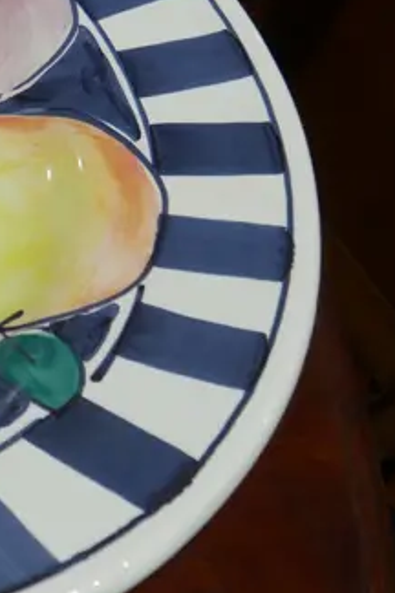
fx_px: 1514
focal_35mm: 92
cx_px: -338
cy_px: 200
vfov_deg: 22.1
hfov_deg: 13.2
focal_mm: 14
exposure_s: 1/125
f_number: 4
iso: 200
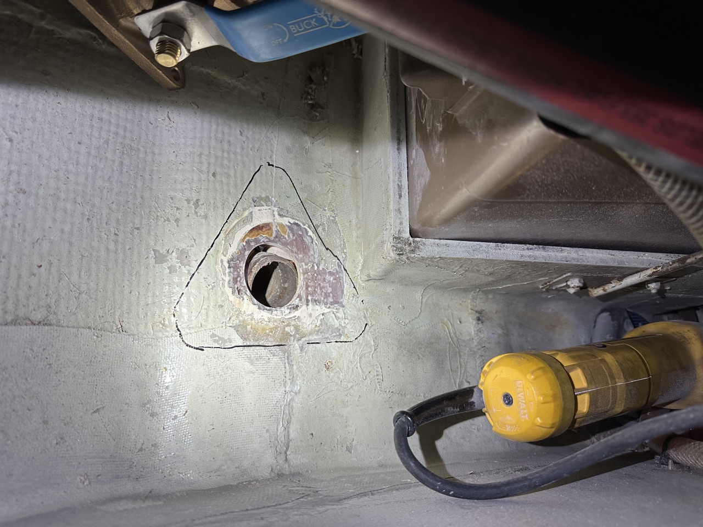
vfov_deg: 56.8
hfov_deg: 71.6
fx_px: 487
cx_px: 352
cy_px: 264
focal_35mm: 24
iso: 125
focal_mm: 6.86
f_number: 1.78
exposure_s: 1/118
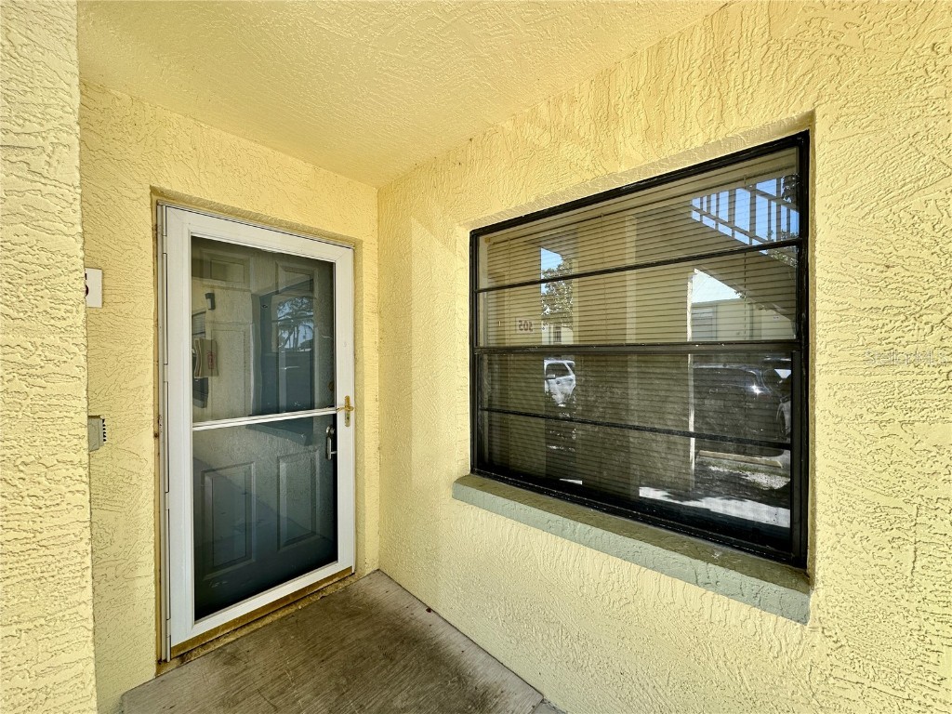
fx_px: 385
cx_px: 476
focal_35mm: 14
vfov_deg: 85.7
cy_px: 357
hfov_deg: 102.1
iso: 40
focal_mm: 2.22
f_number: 2.2
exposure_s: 1/250
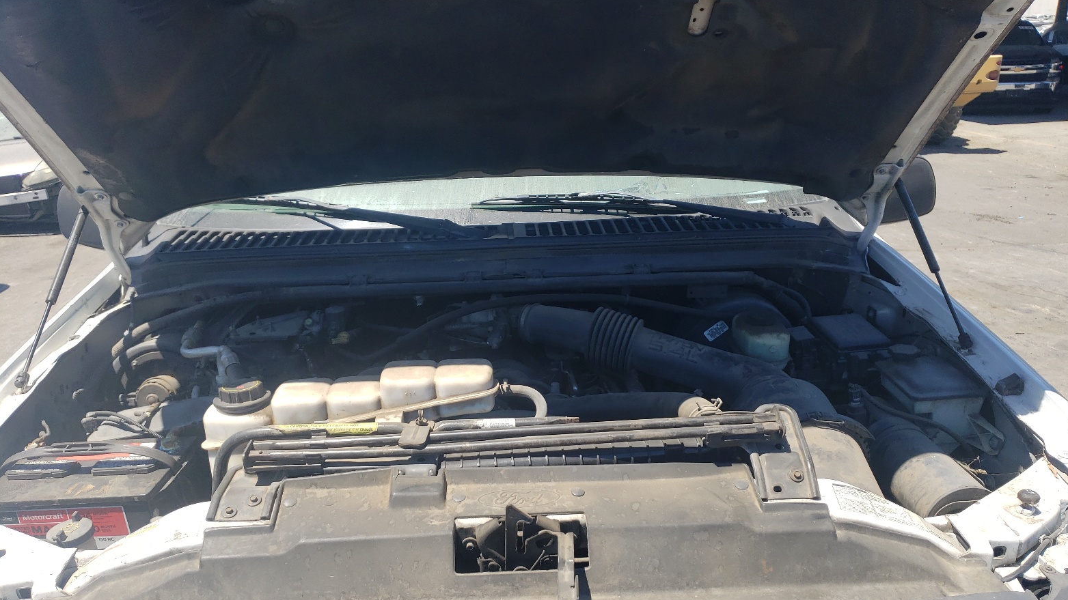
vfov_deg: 40.1
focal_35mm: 29
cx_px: 542
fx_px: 821
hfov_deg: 66.1
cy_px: 330
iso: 50
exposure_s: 1/1667
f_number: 1.5
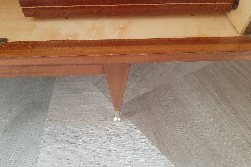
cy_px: 71
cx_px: 122
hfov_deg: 65.5
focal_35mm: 28
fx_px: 195
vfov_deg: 46.2
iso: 200
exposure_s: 1/33
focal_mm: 3.93
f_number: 1.7
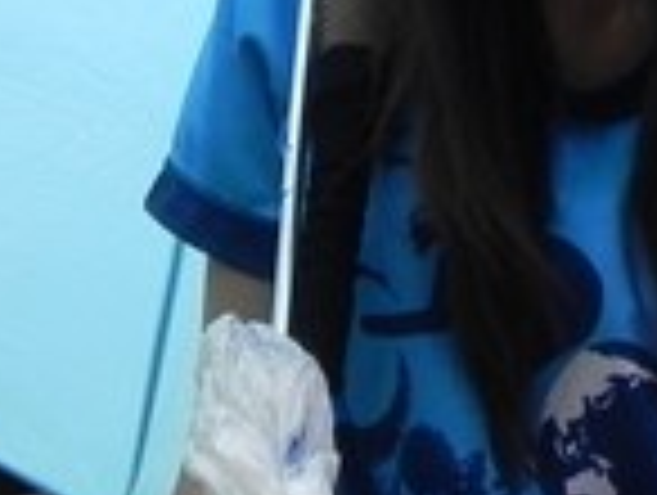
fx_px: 19258
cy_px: -83
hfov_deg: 2.0
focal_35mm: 1013
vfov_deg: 1.5
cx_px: 495
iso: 160
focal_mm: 37.7
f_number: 6.3
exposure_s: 1/340
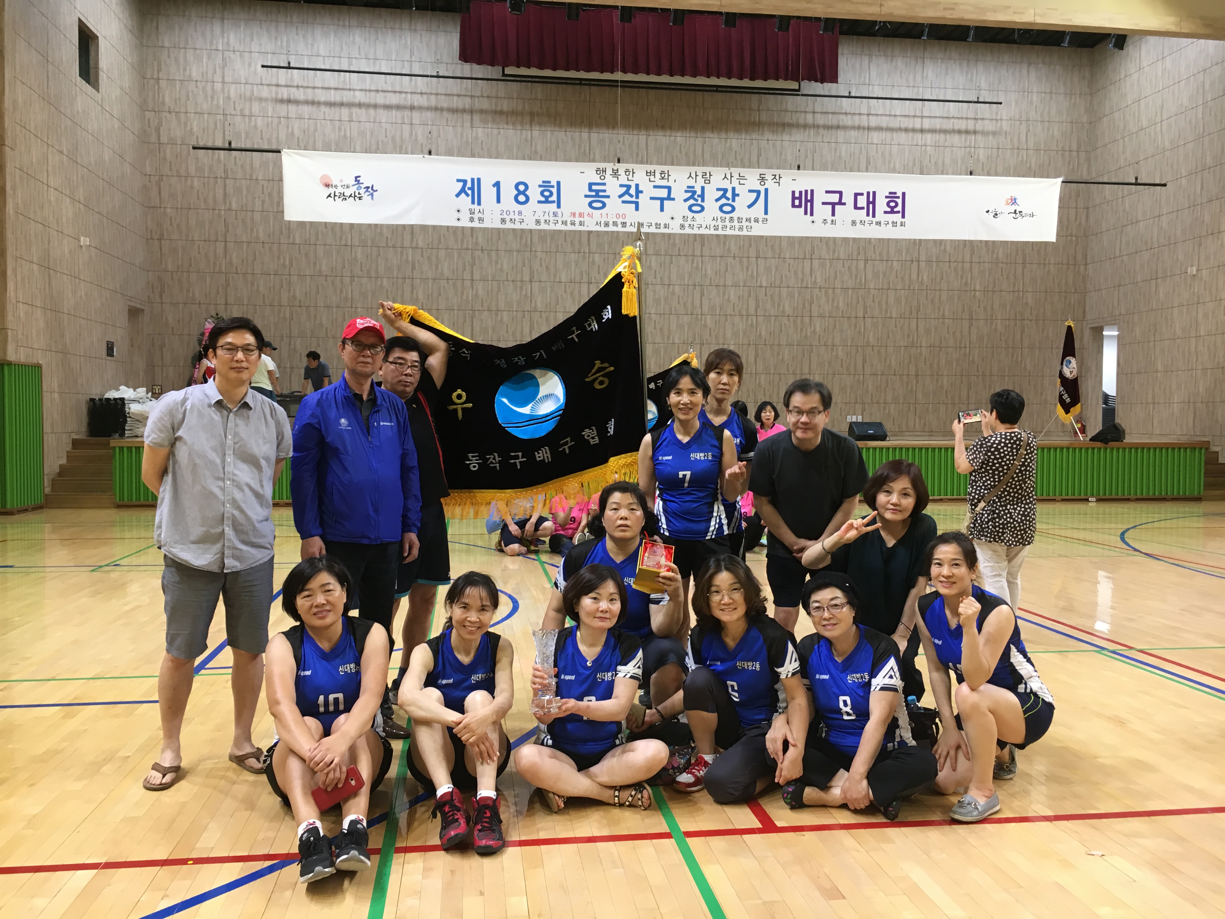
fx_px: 1026
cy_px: 460
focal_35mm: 29
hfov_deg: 61.7
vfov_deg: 48.2
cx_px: 612
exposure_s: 1/30
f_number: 2.2
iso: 64
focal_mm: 4.15
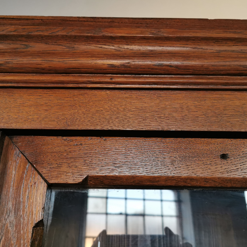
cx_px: 125
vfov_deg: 51.1
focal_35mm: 32
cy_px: 123
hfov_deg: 51.1
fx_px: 258
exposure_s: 1/100
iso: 160
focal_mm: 5.56
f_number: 1.6
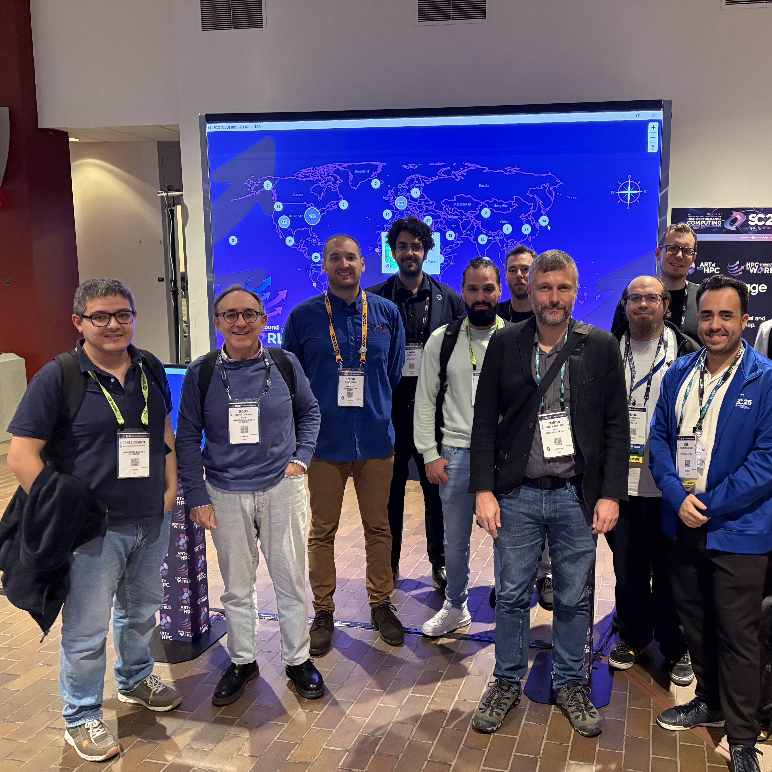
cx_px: 506
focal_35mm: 31
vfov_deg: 52.5
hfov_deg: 51.7
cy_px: 385
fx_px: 782
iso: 500
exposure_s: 1/50
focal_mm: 5.96
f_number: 1.6
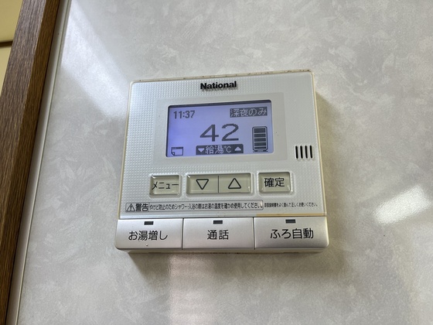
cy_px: 162
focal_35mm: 26
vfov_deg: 53.1
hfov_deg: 67.3
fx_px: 325
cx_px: 216
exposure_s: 1/120
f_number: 1.6
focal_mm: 5.1
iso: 80
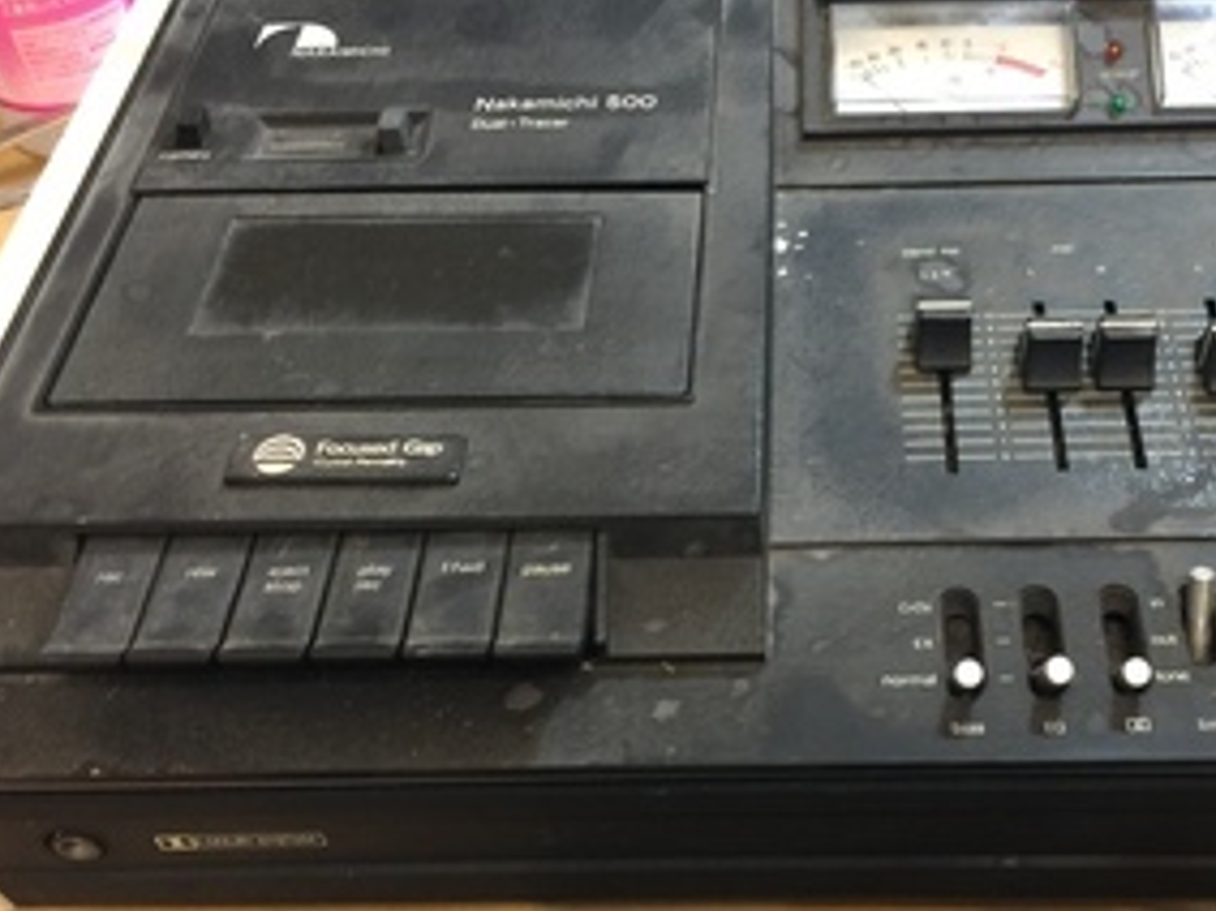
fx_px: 1440
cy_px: 507
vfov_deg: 35.1
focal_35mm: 41
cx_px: 812
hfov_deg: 45.1
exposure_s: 1/4
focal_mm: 4.15
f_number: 2.2
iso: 64
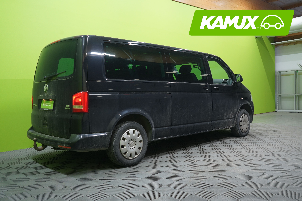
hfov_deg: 60.3
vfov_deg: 42.3
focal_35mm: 31
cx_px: 151
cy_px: 100
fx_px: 260
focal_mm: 31
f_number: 5.6
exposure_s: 1/20
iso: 1000
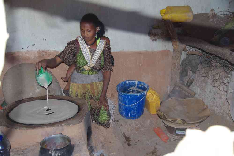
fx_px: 318
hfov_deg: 40.3
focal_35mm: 49
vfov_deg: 27.5
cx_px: 117
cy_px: 78
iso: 800
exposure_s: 1/80
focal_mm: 32.5
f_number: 4
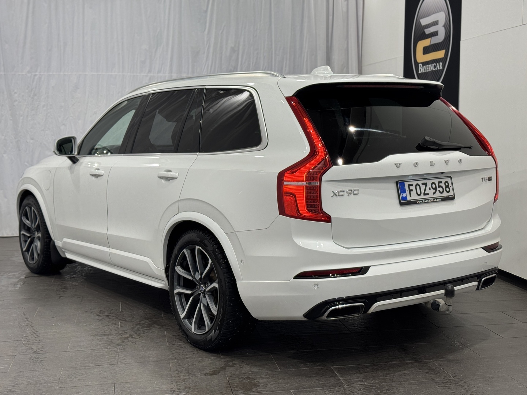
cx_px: 264
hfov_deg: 39.7
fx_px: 731
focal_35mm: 48
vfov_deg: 30.3
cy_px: 198
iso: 50
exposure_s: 1/121
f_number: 1.78
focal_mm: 6.76
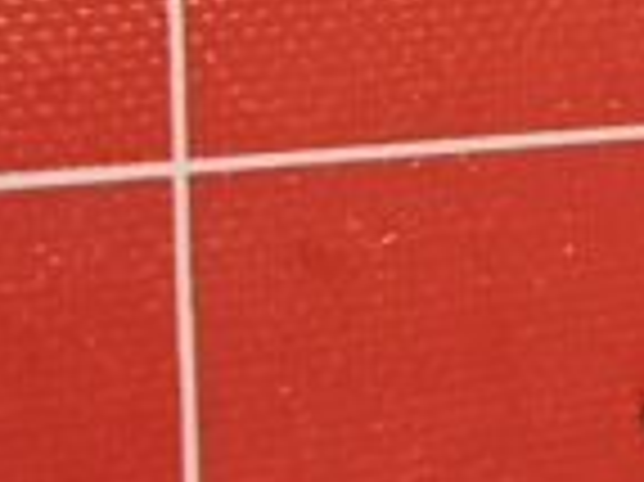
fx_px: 2398
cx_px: 815
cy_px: -243
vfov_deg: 11.0
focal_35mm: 129
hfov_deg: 14.7
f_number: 1.8
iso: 250
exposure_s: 1/120
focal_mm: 5.4
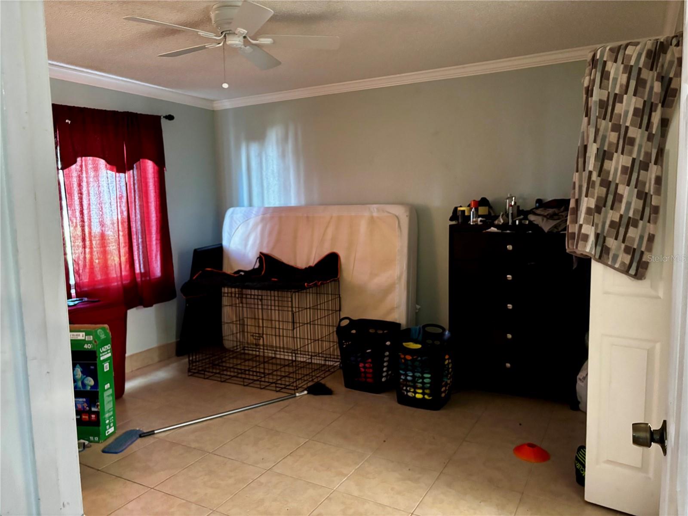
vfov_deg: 53.1
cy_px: 258
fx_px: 517
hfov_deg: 67.3
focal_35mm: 26
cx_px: 344
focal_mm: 5.96
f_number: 1.6
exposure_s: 1/40
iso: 400
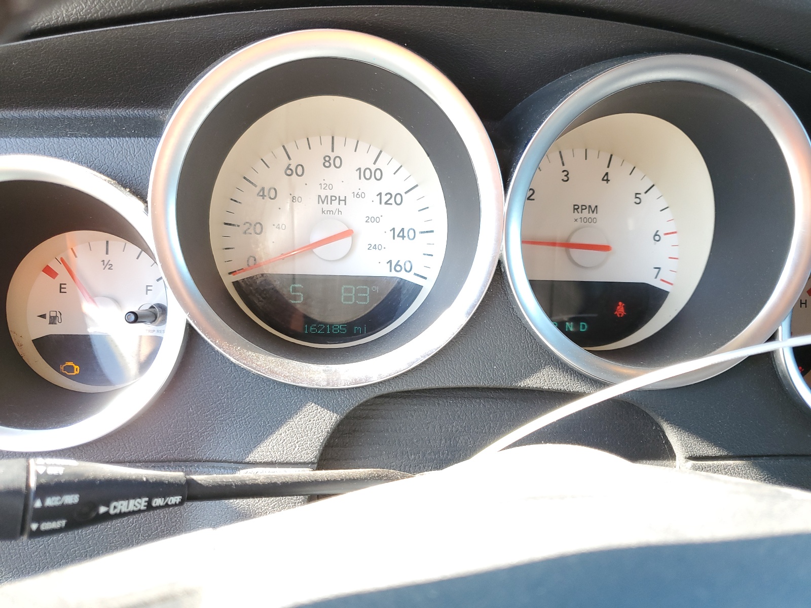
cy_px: 304
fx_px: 609
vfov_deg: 53.1
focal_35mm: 26
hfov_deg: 67.3
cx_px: 406
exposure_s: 1/120
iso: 61
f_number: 1.5
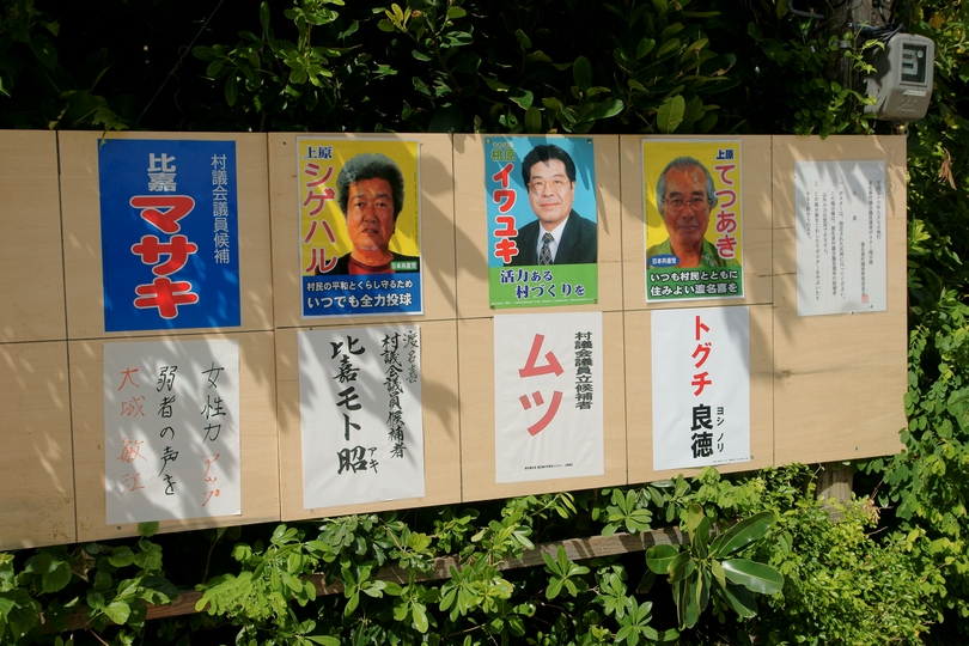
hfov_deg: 43.6
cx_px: 484
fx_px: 1211
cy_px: 323
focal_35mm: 45
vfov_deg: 29.9
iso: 200
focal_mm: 30
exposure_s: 1/640
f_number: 8
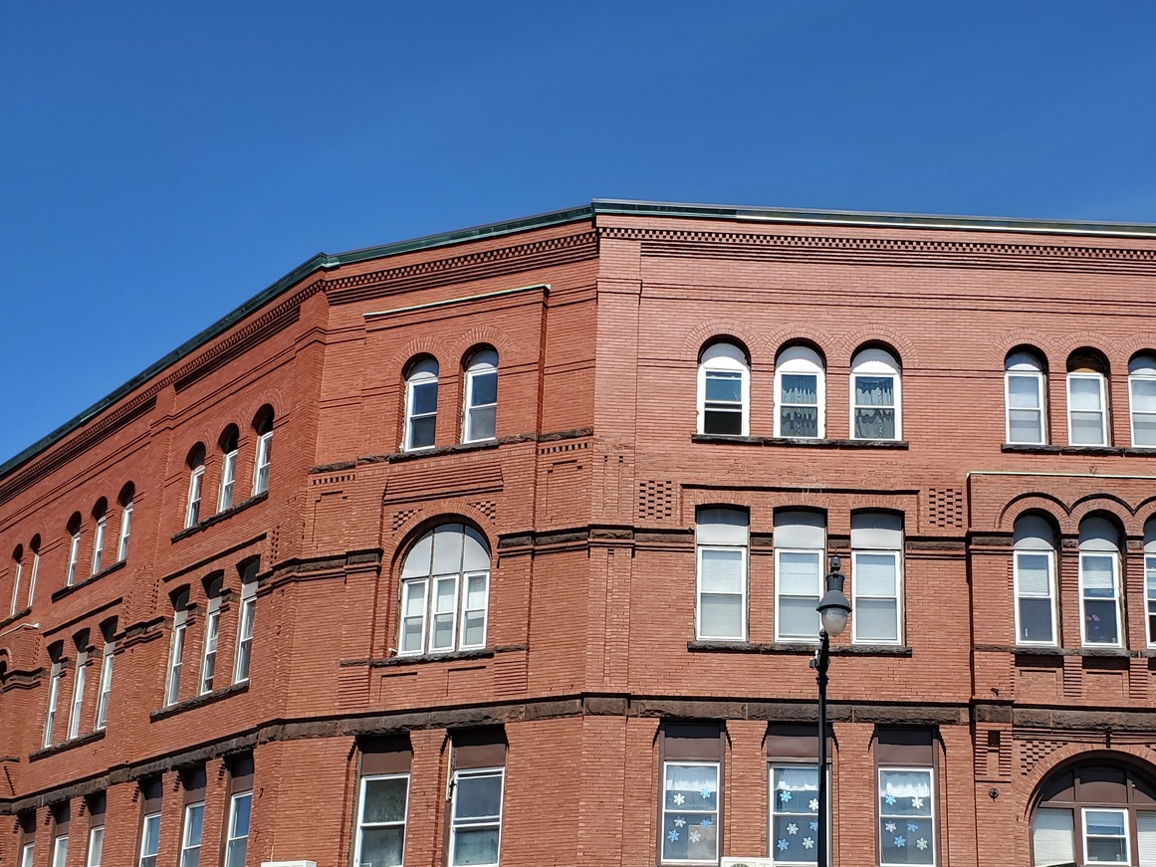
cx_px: 748
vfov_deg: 32.6
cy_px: 704
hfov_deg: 43.4
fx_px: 1436
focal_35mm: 43
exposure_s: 1/1379
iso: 50
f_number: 2.4
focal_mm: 4.3
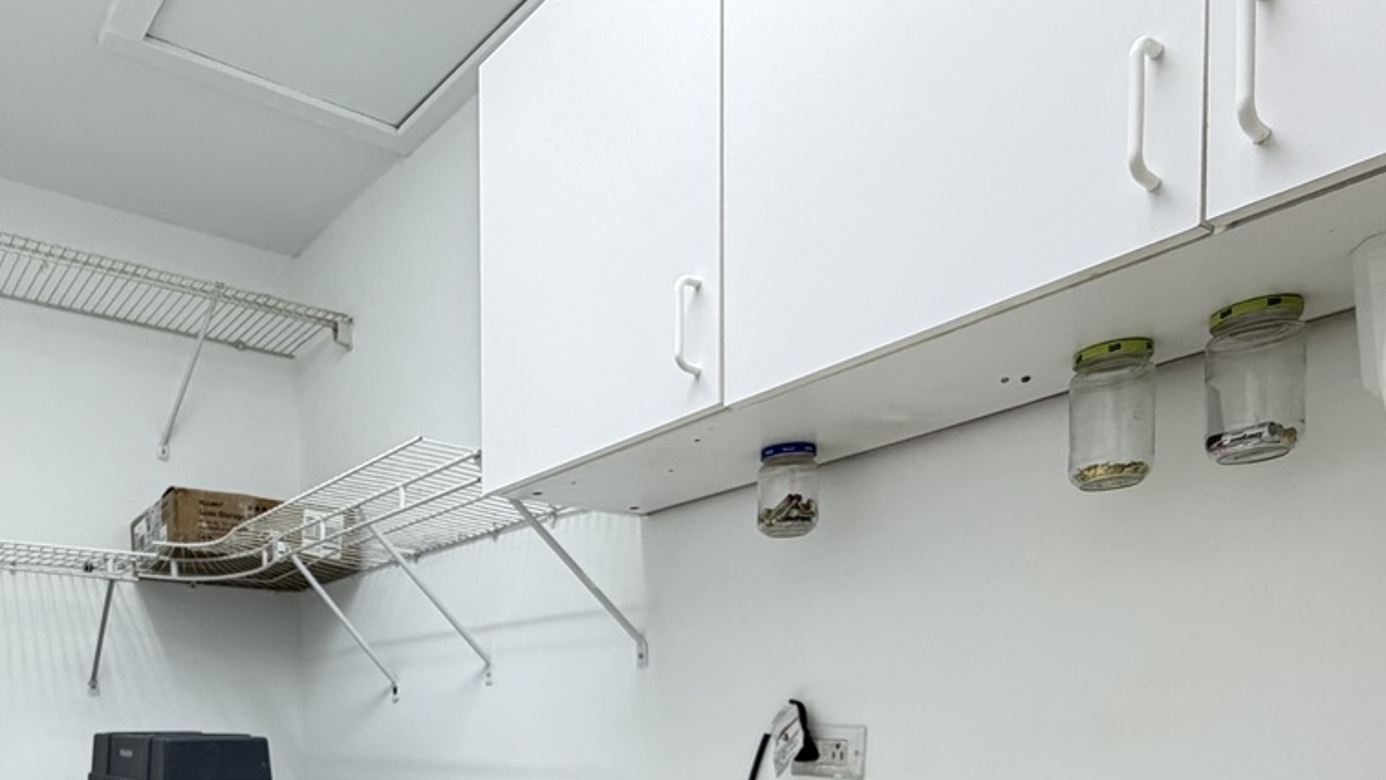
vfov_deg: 35.5
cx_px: 430
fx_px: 1066
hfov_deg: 63.9
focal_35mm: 29
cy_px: 815
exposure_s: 1/60
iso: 200
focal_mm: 2.22
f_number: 2.2
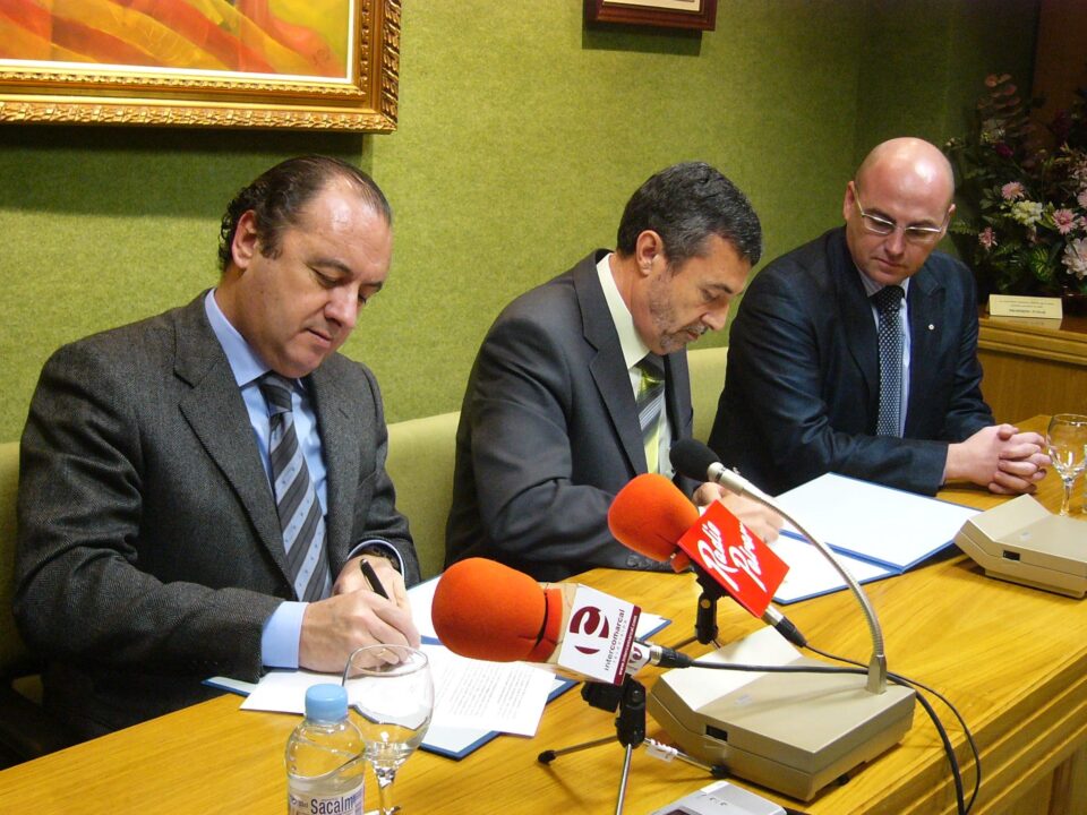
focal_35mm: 46
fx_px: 1444
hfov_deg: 41.2
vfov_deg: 31.5
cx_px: 544
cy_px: 408
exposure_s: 1/13
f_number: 3.2
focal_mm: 7.6
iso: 200
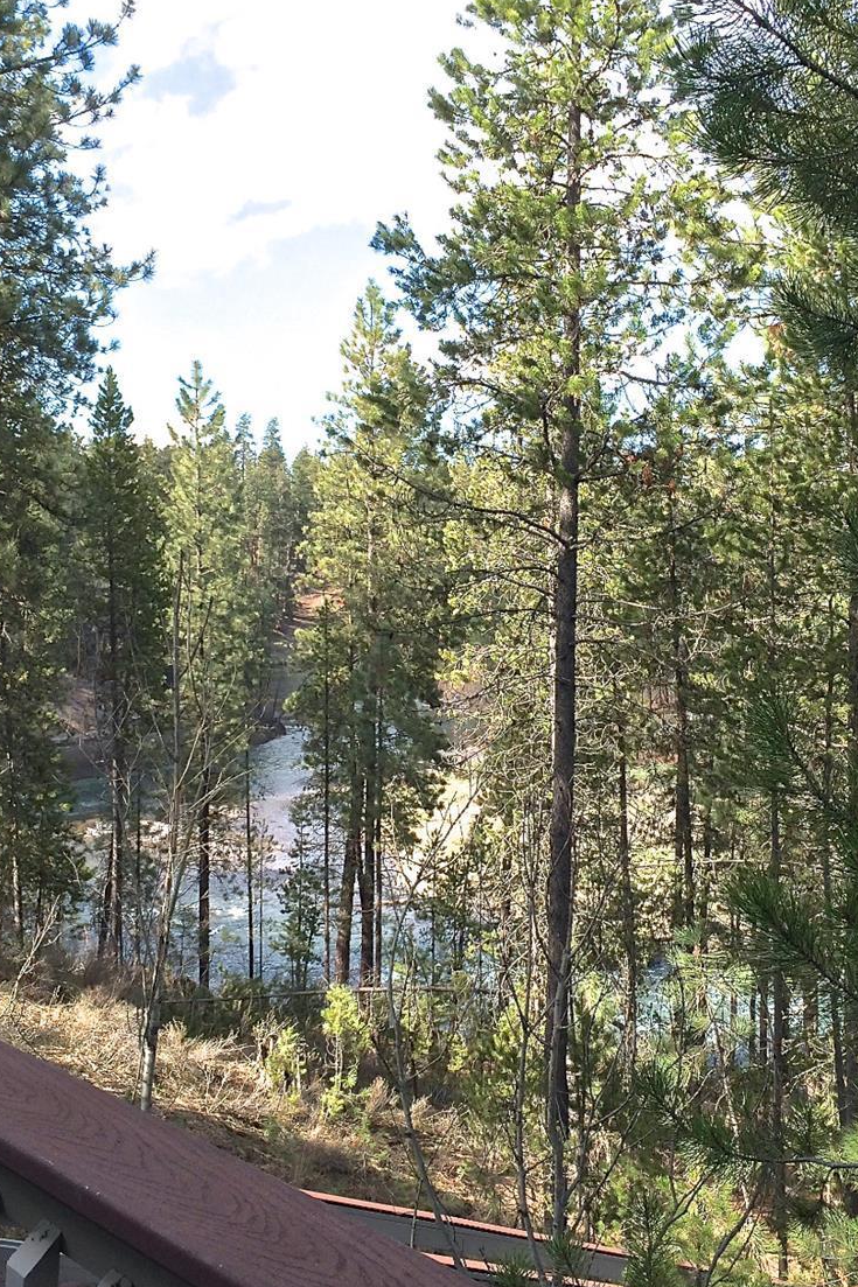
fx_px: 1466
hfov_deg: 32.6
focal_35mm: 41
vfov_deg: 47.4
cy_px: 645
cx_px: 430
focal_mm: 4.15
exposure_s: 1/707
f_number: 2.2
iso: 32
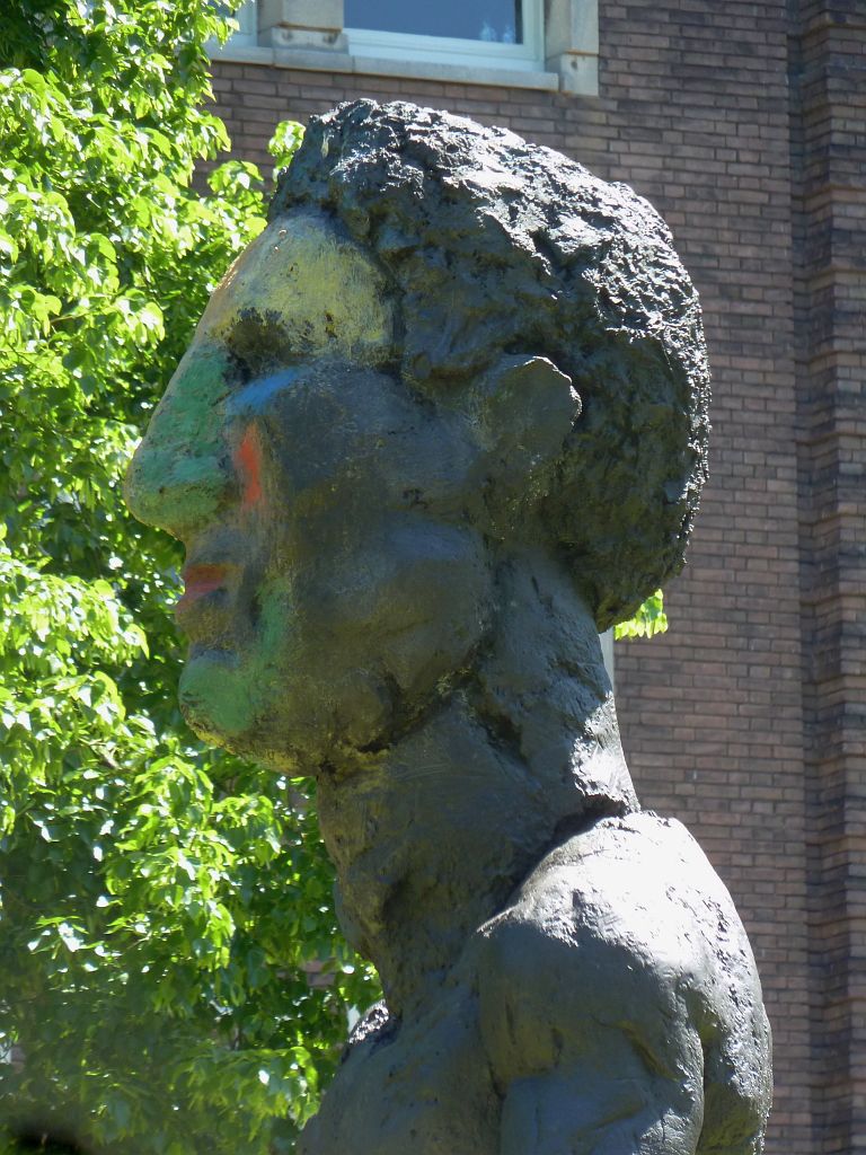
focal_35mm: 260
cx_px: 433
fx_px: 8673
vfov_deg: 7.6
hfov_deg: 5.7
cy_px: 578
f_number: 4.7
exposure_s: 1/100
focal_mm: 42.6
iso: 160
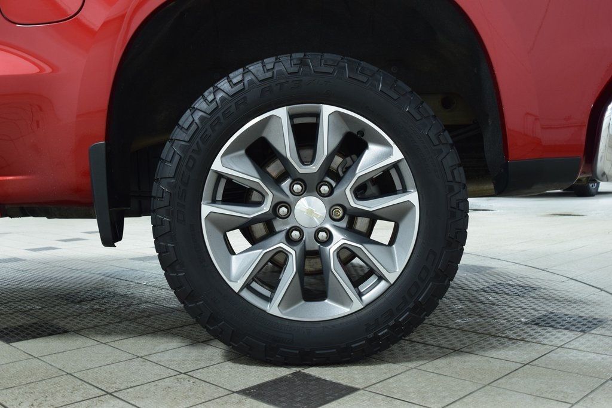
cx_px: 306
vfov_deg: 36.9
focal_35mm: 36
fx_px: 612
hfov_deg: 53.1
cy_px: 204
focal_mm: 24
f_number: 6.3
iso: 1100
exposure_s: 1/15
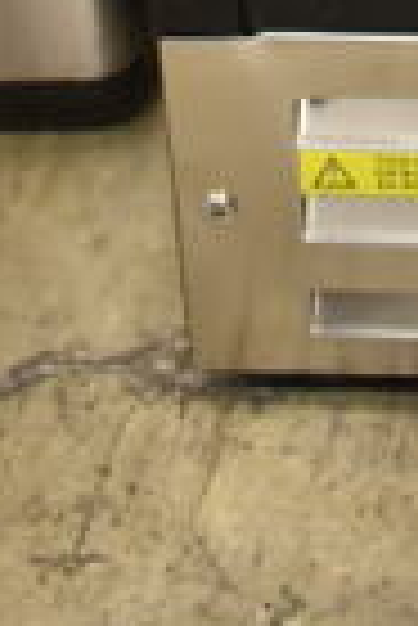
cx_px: 638
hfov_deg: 7.6
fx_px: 3075
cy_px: -1376
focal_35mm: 177
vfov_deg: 8.9
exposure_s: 1/30
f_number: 3.5
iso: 1100
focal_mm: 18
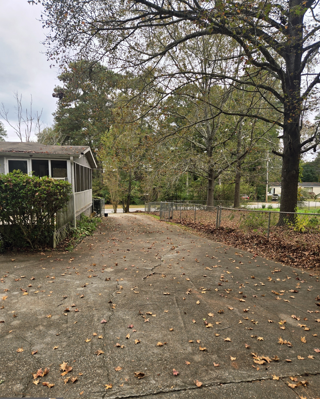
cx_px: 160
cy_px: 206
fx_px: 284
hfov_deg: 58.8
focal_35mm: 24
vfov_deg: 70.3
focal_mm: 5.4
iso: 25
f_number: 1.8
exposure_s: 1/333
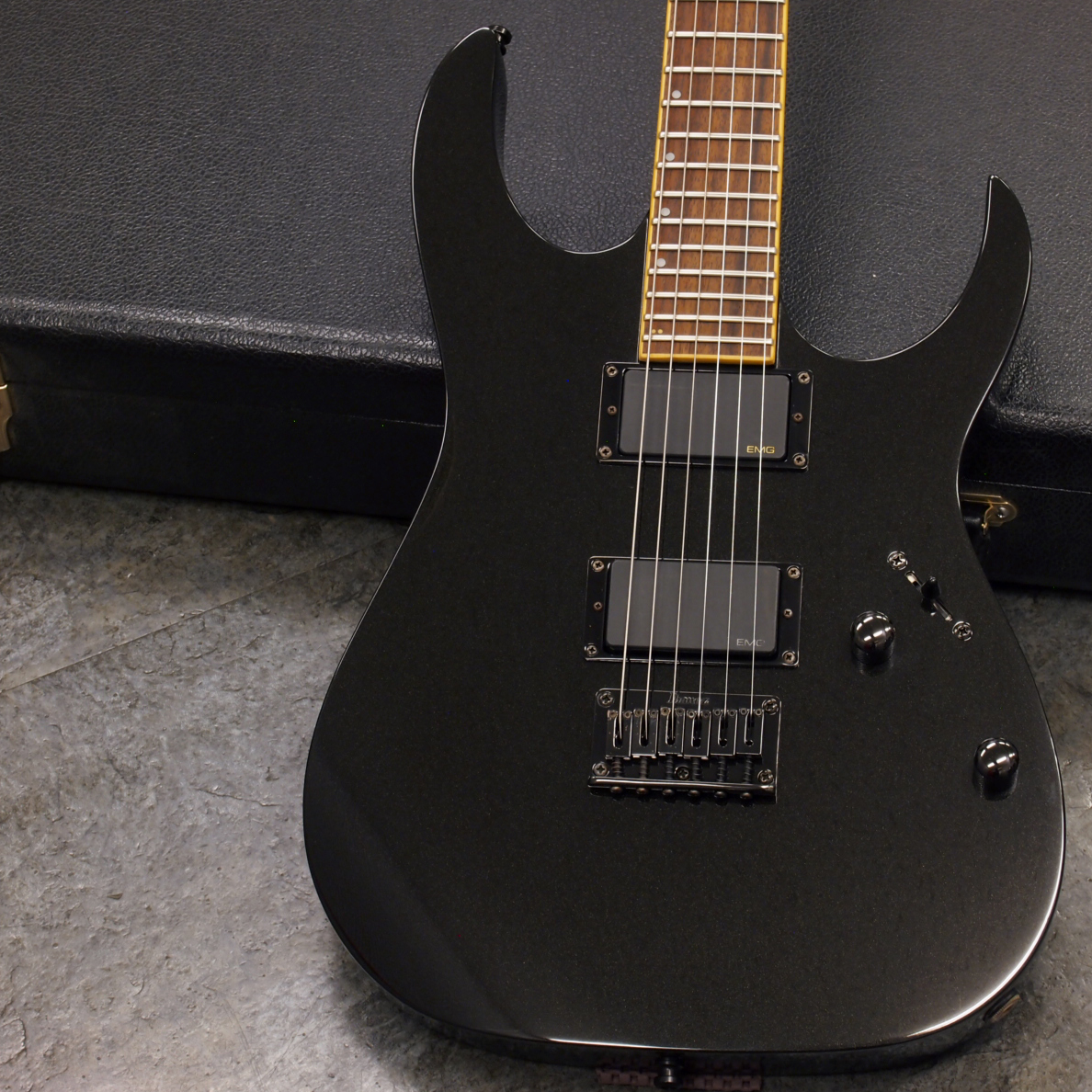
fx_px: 3569
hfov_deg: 17.4
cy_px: 545
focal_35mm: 100
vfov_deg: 17.4
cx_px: 676
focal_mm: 42
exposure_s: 1/1.3
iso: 200
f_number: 13
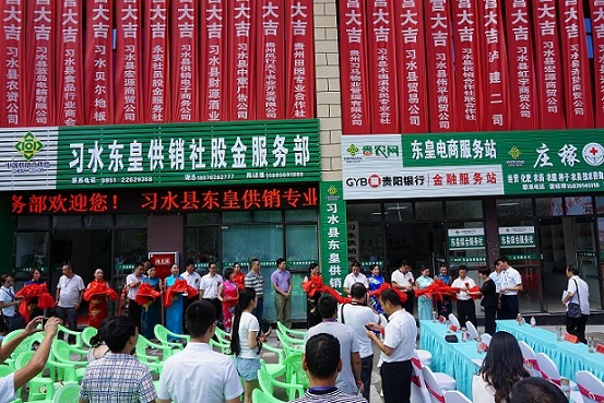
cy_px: 202
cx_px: 302
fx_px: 403
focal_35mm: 24
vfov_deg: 53.2
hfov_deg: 73.7
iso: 100
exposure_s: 1/80
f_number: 11
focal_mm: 16
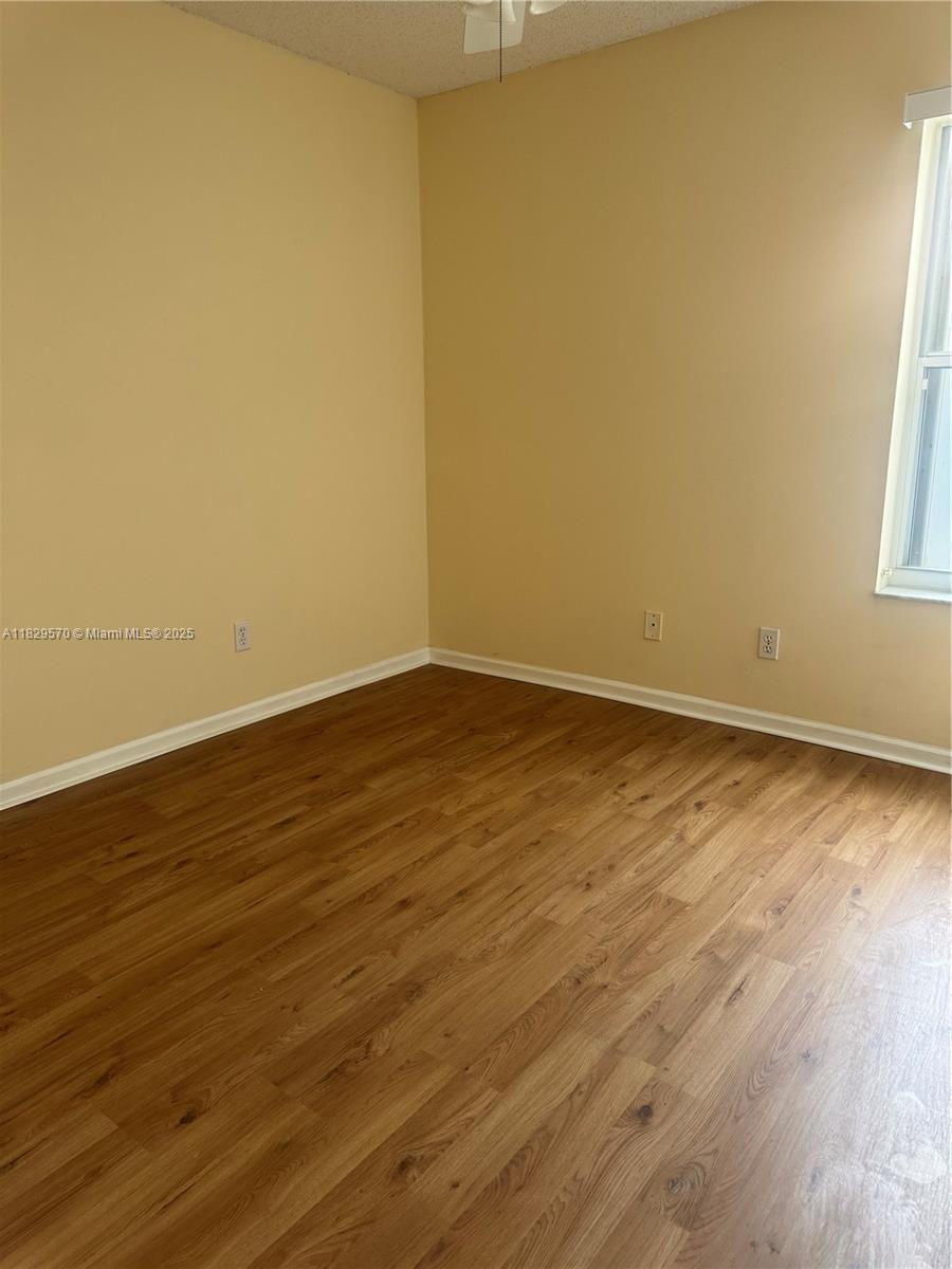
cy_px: 634
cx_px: 476
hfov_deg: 56.8
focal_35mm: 24
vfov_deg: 71.6
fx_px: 880
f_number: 1.78
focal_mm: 6.76
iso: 160
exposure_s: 1/121
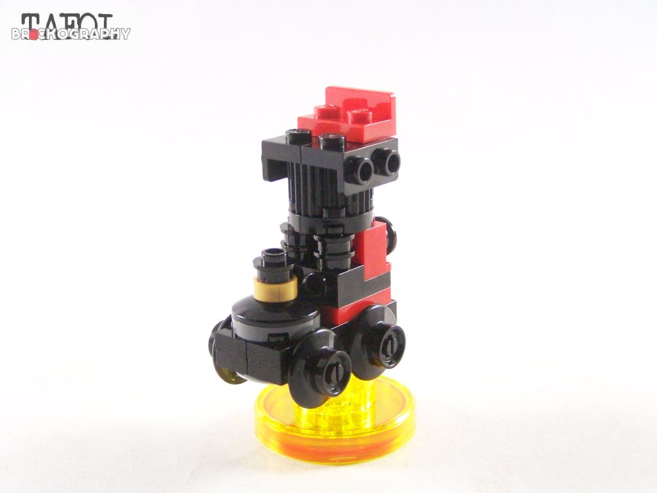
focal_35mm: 64
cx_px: 328
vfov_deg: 22.9
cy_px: 246
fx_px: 1215
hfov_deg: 30.3
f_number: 3.2
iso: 400
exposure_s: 1/60
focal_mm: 10.7
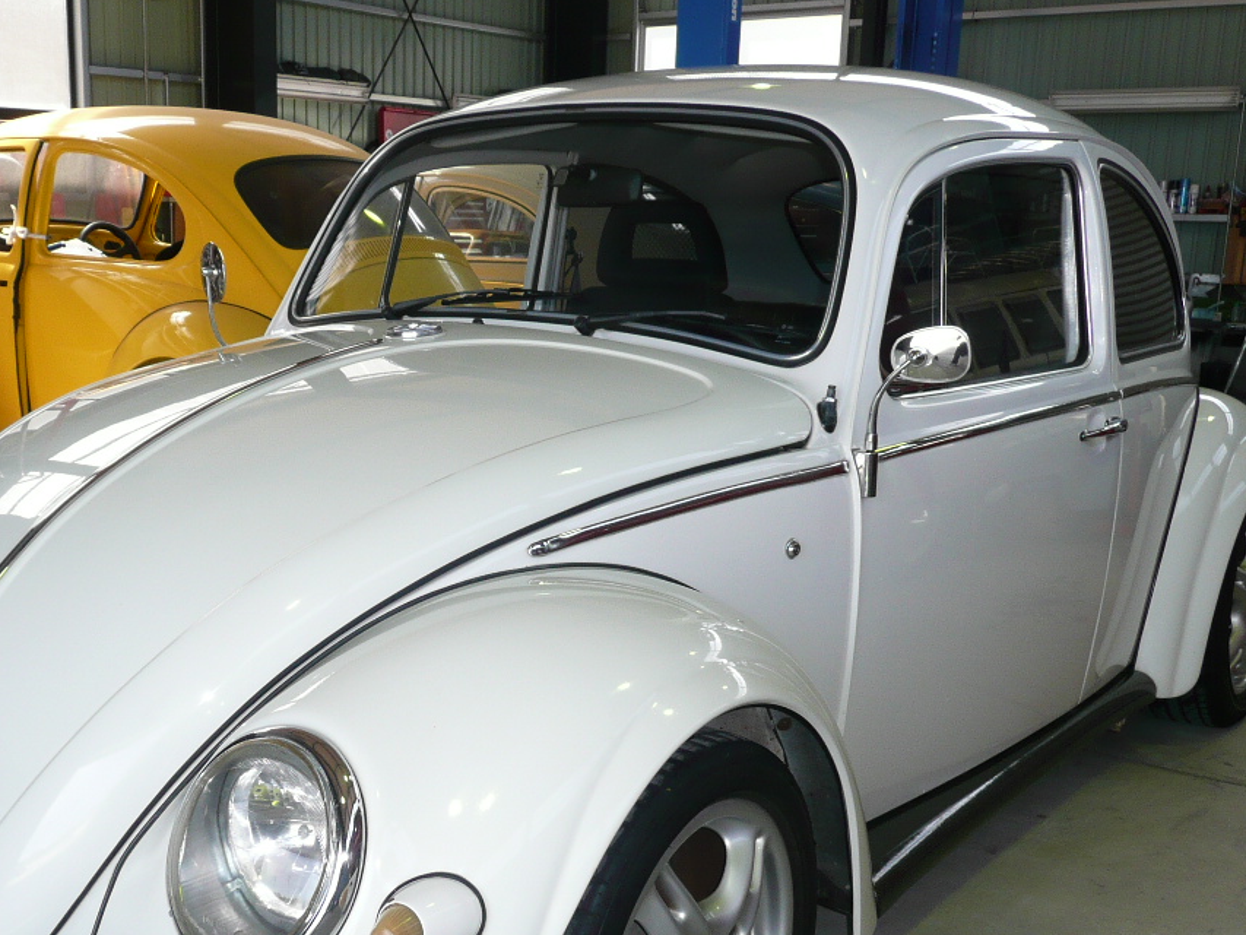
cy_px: 599
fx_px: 1512
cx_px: 466
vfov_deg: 34.1
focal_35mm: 42
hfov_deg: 44.4
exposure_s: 1/80
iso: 100
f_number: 3.3
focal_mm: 4.6
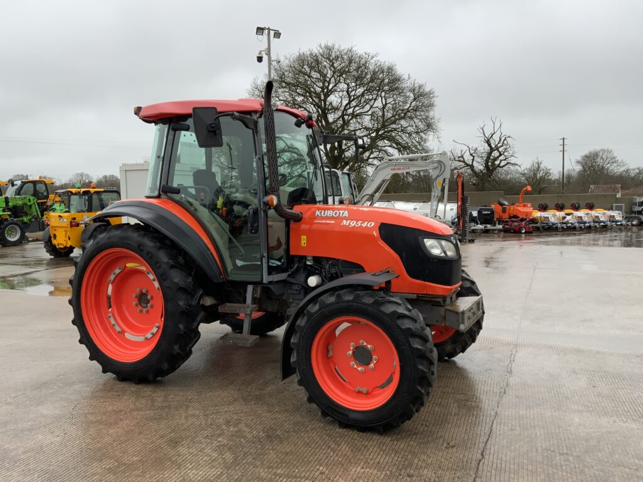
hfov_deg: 61.7
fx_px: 539
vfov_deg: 48.2
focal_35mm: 29
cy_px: 241
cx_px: 322
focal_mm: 3
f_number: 1.8
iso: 16
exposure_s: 1/226
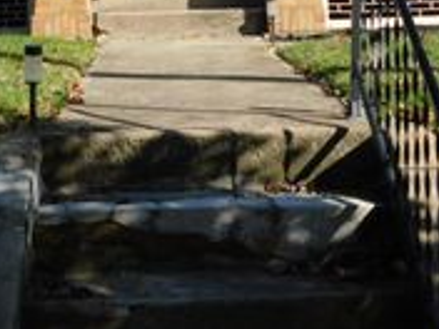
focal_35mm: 85
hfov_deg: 23.0
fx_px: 1078
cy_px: -128
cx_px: 170
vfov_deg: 16.2
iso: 125
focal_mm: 5.3
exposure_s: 1/800
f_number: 3.2
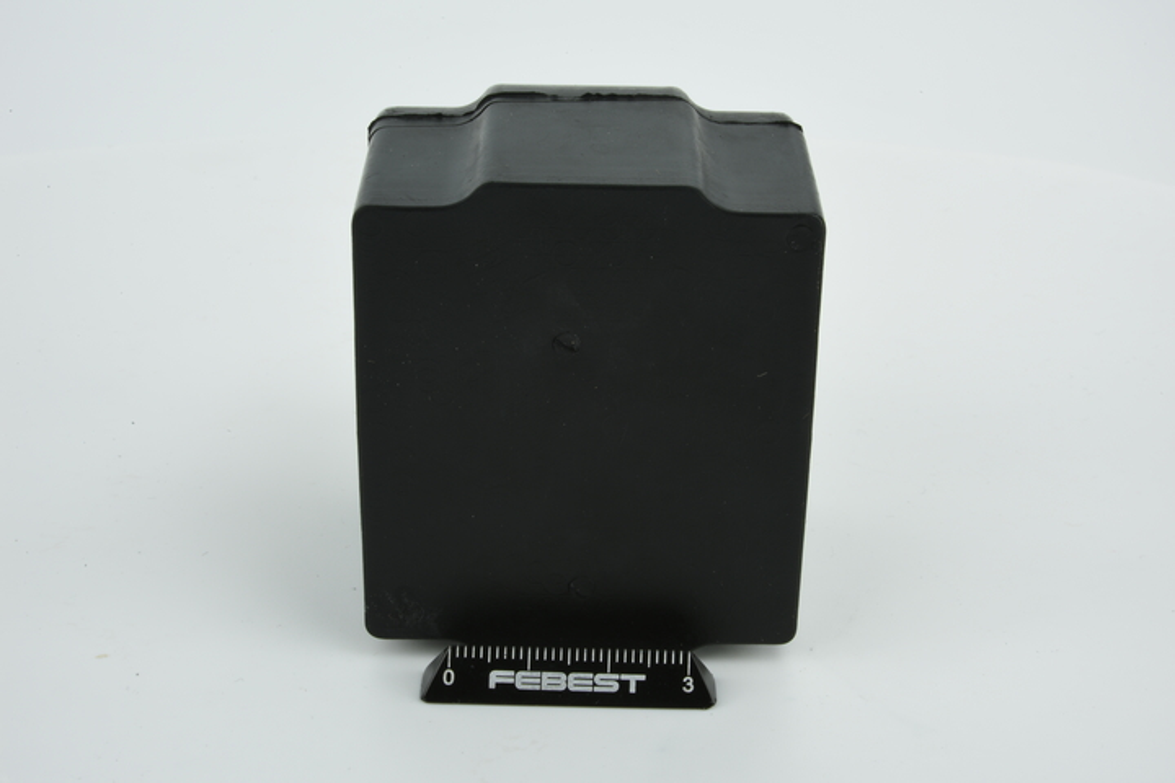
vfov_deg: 22.6
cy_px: 392
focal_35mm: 60
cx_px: 588
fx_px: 1958
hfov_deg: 33.4
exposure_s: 1/2
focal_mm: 60
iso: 64
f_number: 32
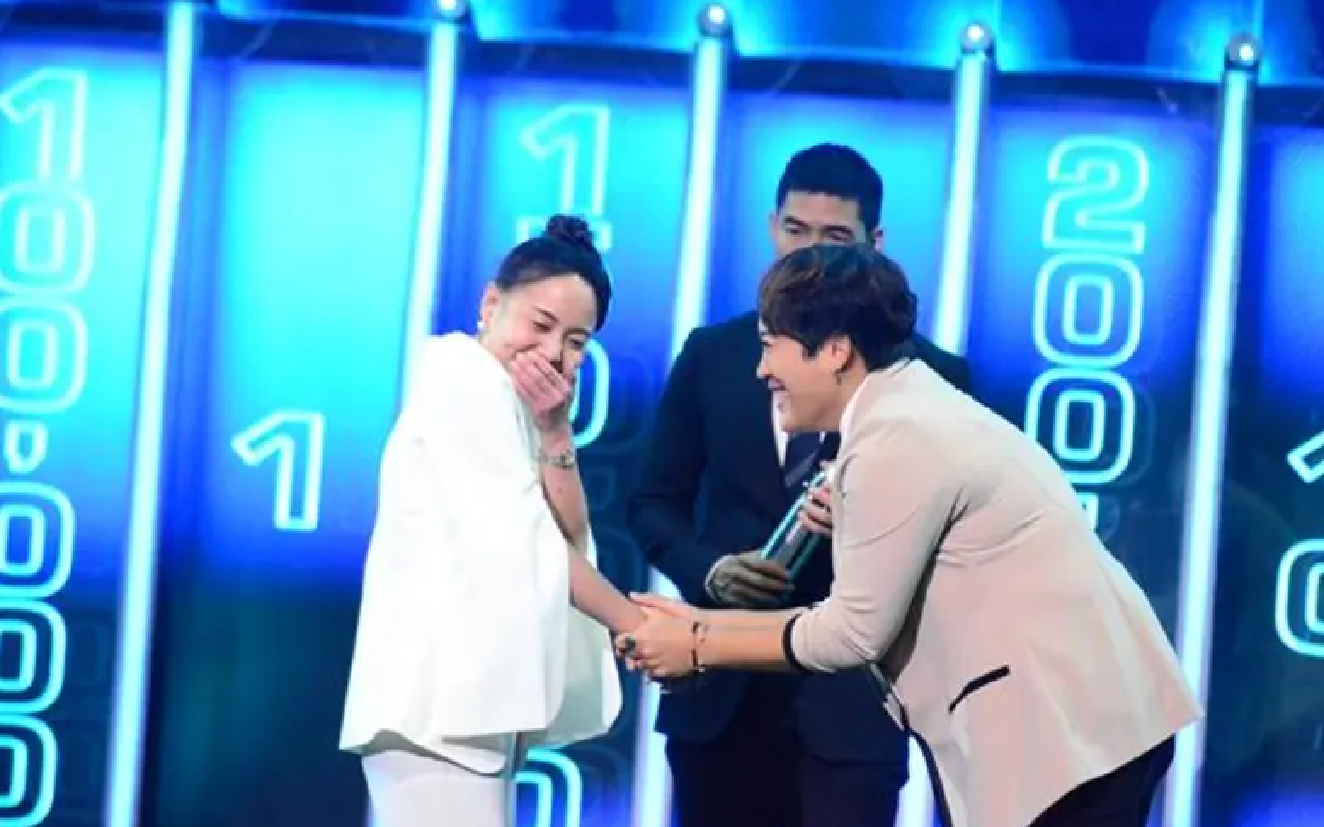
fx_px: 11040
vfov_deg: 4.3
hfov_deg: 6.9
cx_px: 662
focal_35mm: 306
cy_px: 427
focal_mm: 200
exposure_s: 1/1000
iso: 6400
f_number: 3.5
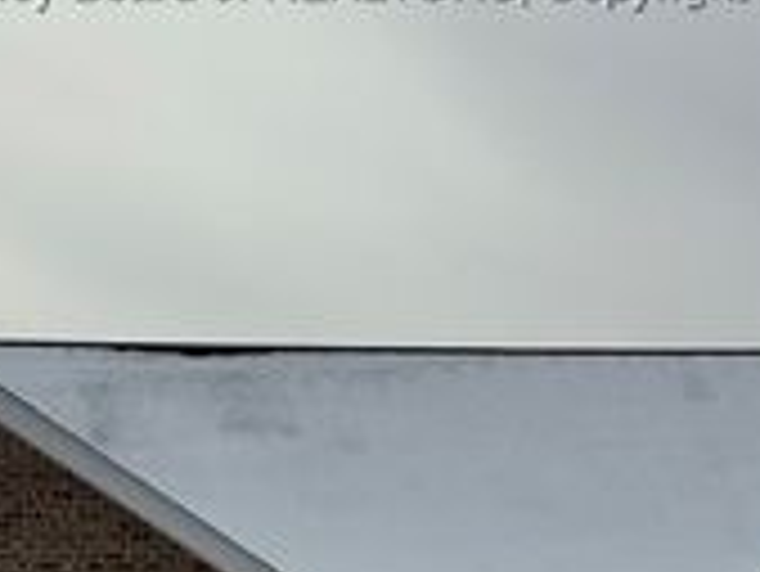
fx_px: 3120
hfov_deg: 13.9
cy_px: 795
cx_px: 297
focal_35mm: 142
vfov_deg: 10.2
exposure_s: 1/10526
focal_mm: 6.76
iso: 64
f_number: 1.78
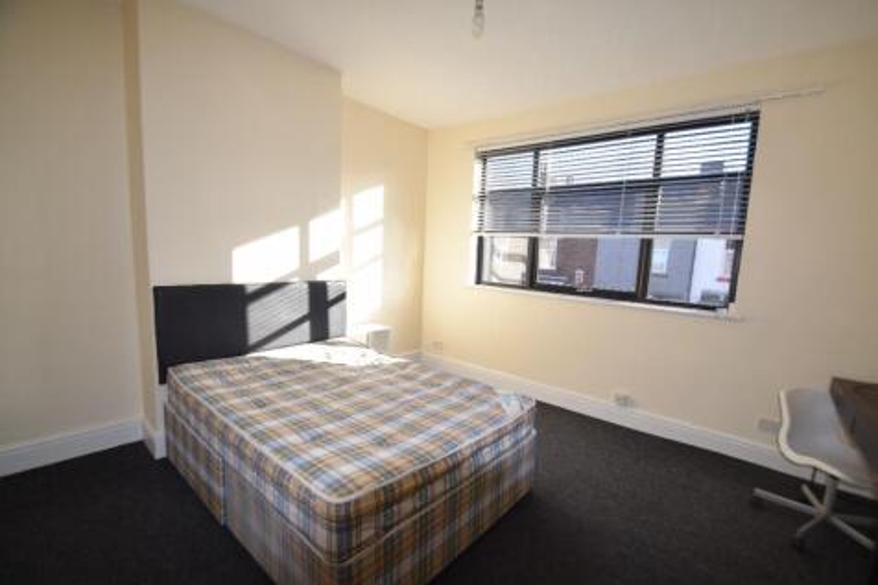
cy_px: 292
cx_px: 439
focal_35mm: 15
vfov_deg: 77.3
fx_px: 366
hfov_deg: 100.4
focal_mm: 10
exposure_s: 1/125
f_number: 5.6
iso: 140
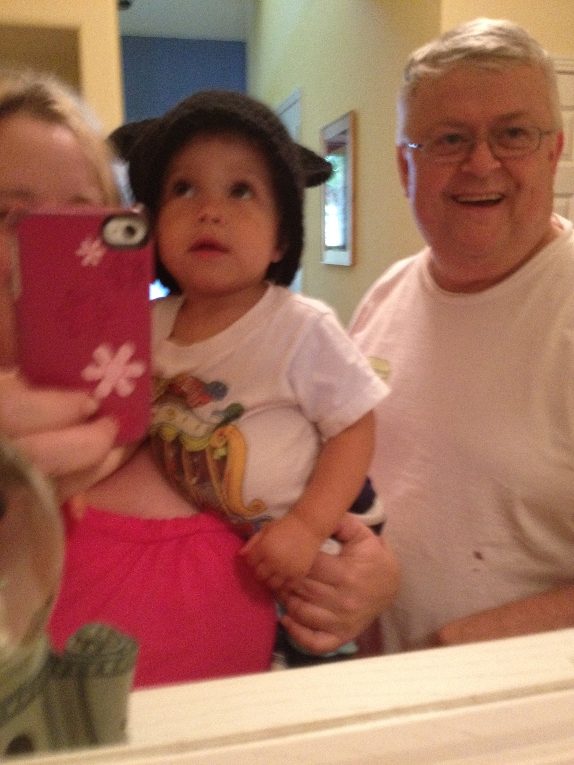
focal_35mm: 35
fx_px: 774
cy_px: 382
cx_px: 287
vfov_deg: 52.6
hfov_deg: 40.7
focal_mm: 4.28
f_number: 2.4
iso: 400
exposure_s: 1/20
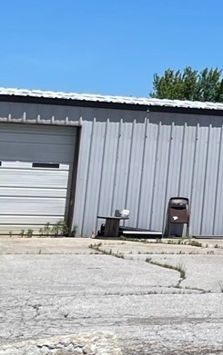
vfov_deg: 15.6
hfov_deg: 8.9
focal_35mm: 130
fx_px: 1262
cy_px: -44
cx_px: 575
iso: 32
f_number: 1.6
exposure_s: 1/4525
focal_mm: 5.1
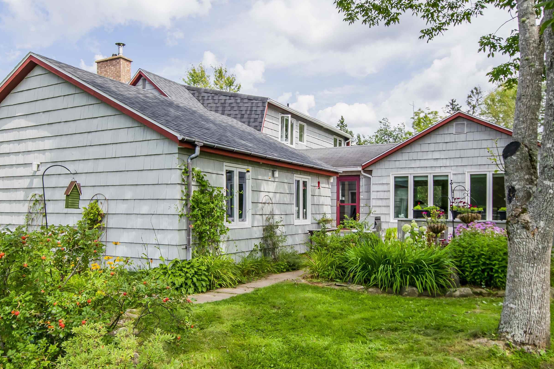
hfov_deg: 64.3
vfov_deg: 45.3
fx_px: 441
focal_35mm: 29
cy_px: 215
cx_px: 273
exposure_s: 1/320
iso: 125
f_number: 6.3
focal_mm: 15
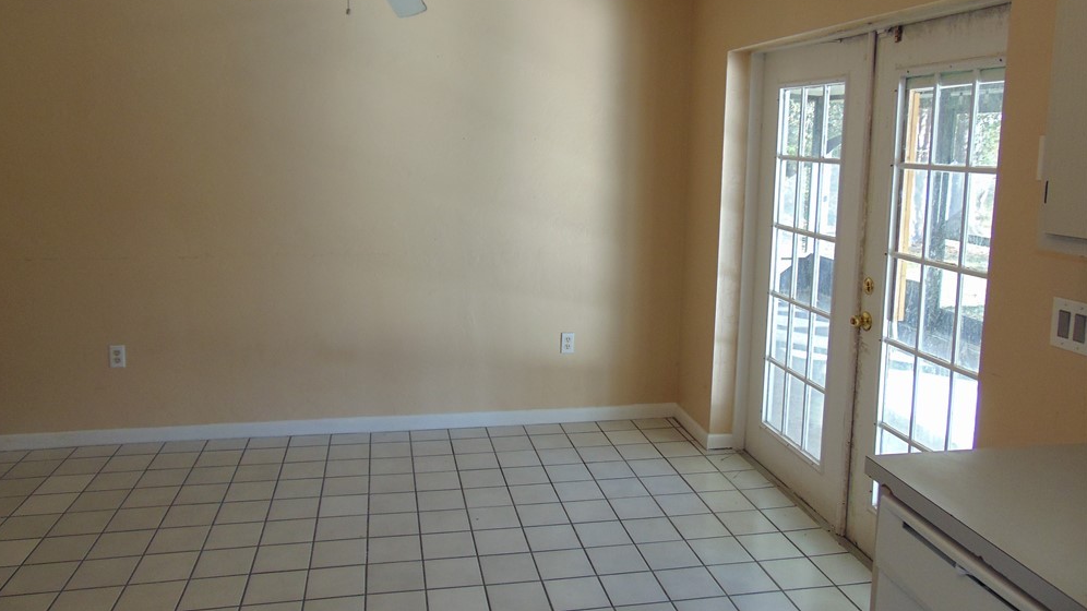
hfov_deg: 67.9
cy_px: 245
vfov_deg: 41.3
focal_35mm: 28
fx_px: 807
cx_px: 531
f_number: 3
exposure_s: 1/30
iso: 80
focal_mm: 4.5
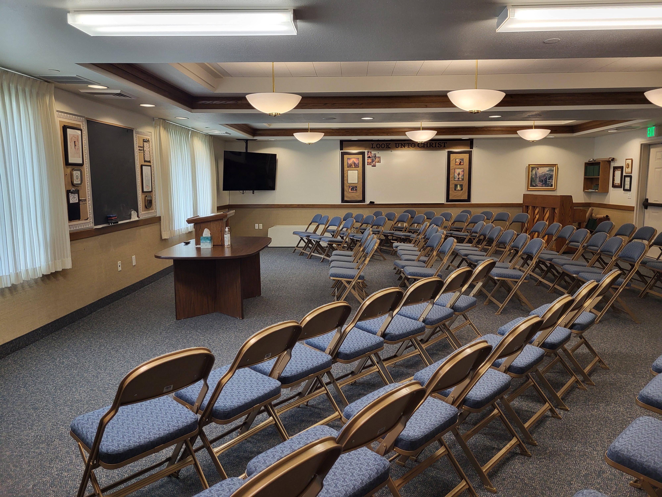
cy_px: 248
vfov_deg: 53.1
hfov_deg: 67.3
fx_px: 497
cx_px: 331
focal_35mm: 26
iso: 200
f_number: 1.8
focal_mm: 5.4
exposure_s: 1/60
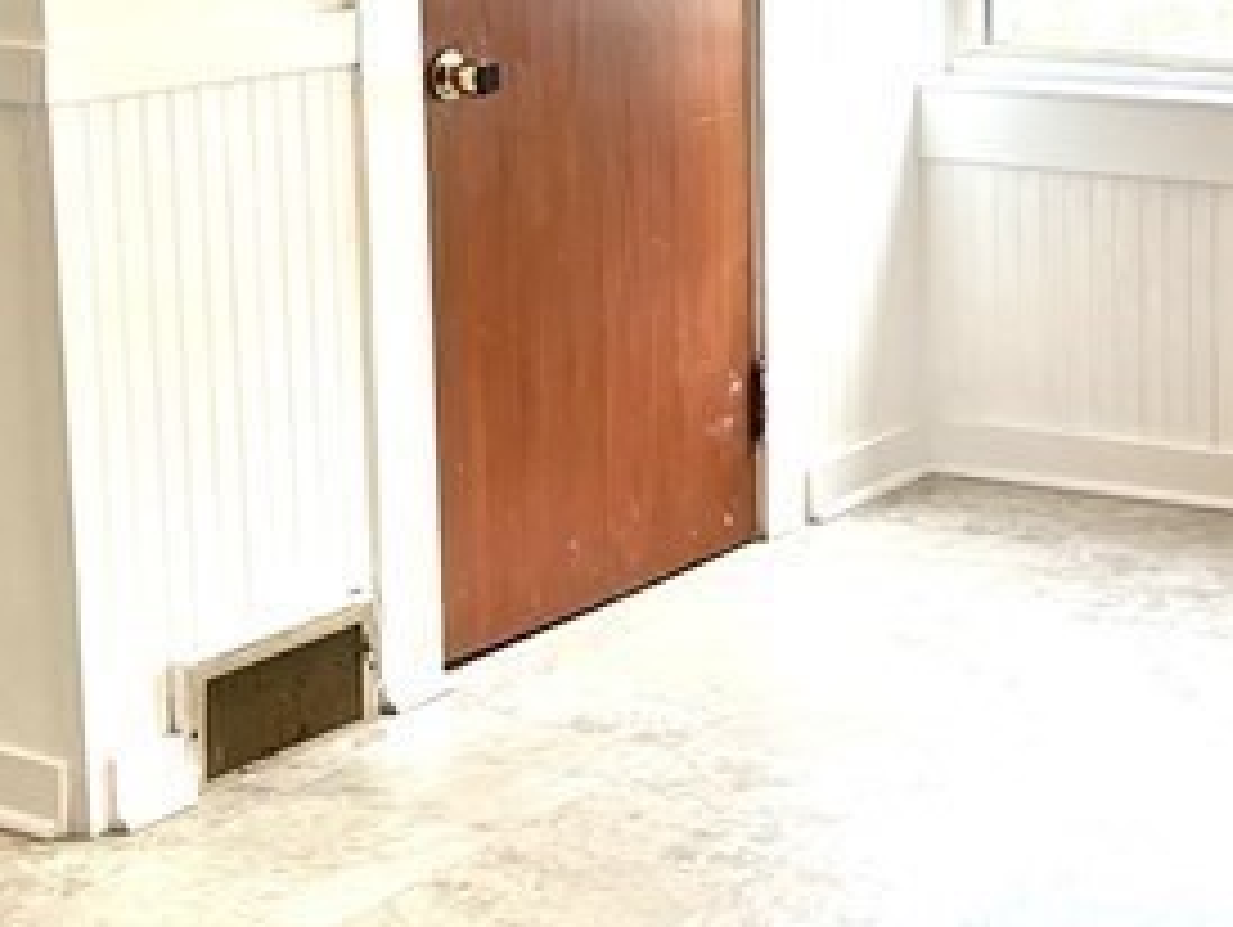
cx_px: 1134
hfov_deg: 19.8
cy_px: 171
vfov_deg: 15.2
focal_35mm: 97
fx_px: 3458
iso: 50
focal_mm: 5.7
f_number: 1.5
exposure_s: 1/121
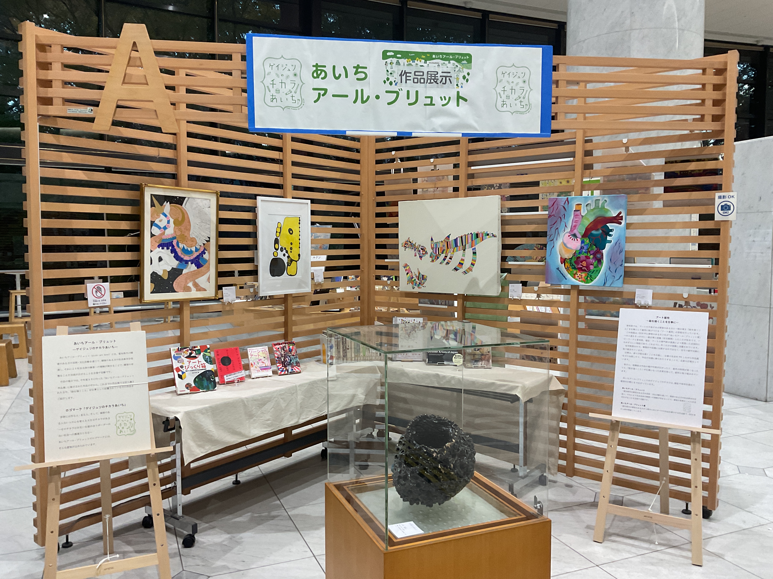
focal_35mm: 29
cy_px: 290
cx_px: 386
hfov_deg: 61.7
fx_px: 648
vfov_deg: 48.2
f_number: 1.8
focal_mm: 3
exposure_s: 1/60
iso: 100
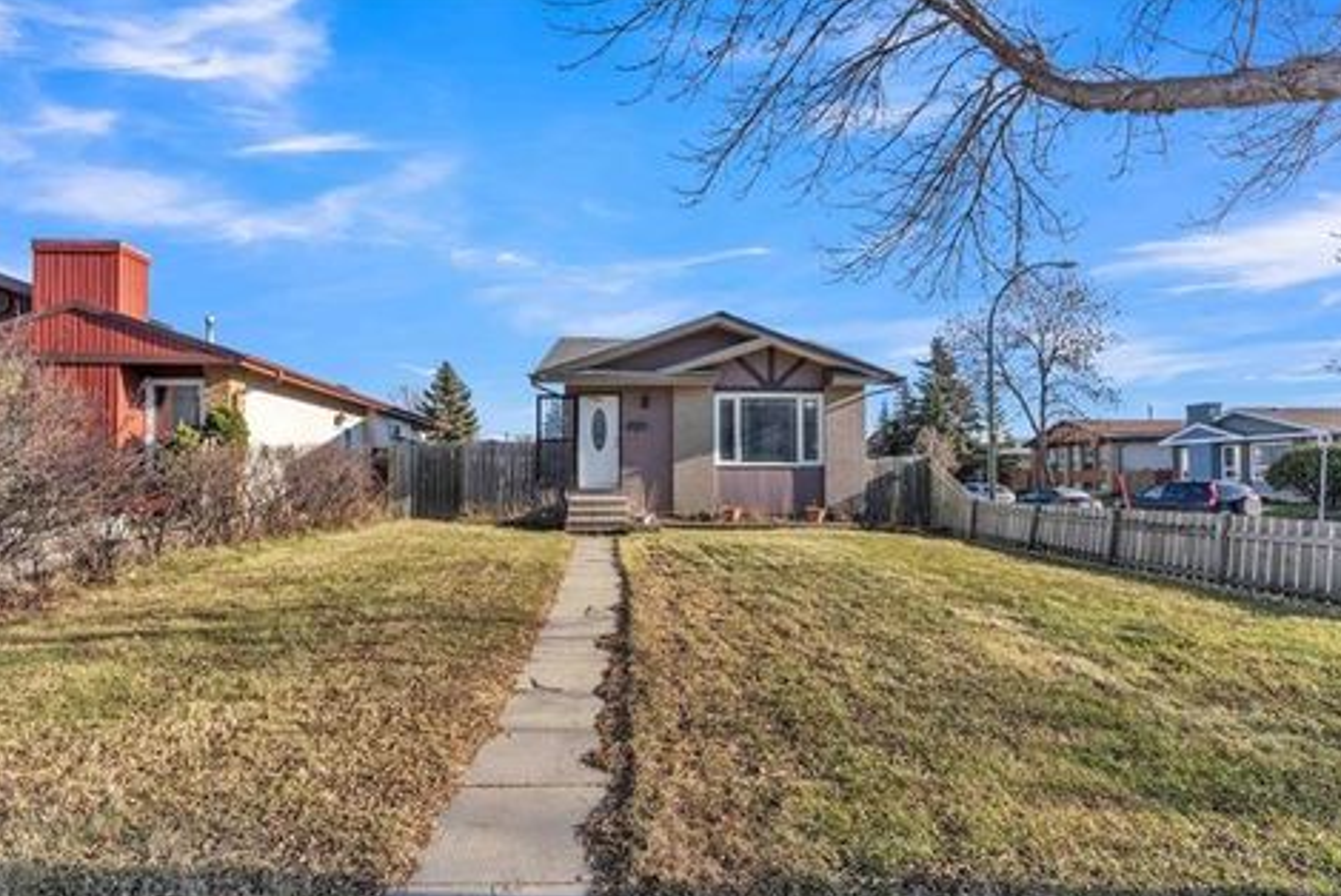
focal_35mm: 17
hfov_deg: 93.2
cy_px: 467
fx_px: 634
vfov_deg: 70.5
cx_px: 662
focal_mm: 16
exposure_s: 1/400
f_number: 11
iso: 400
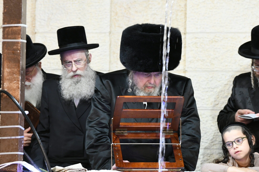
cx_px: 105
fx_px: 1446
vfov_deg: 6.8
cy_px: 74
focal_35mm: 201
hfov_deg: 10.2
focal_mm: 155
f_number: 4
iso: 2000
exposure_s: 1/100
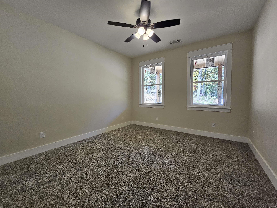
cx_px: 138
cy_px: 104
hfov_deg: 106.2
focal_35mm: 13
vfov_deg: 89.9
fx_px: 104
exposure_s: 1/60
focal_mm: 2.2
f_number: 2.2
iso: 80
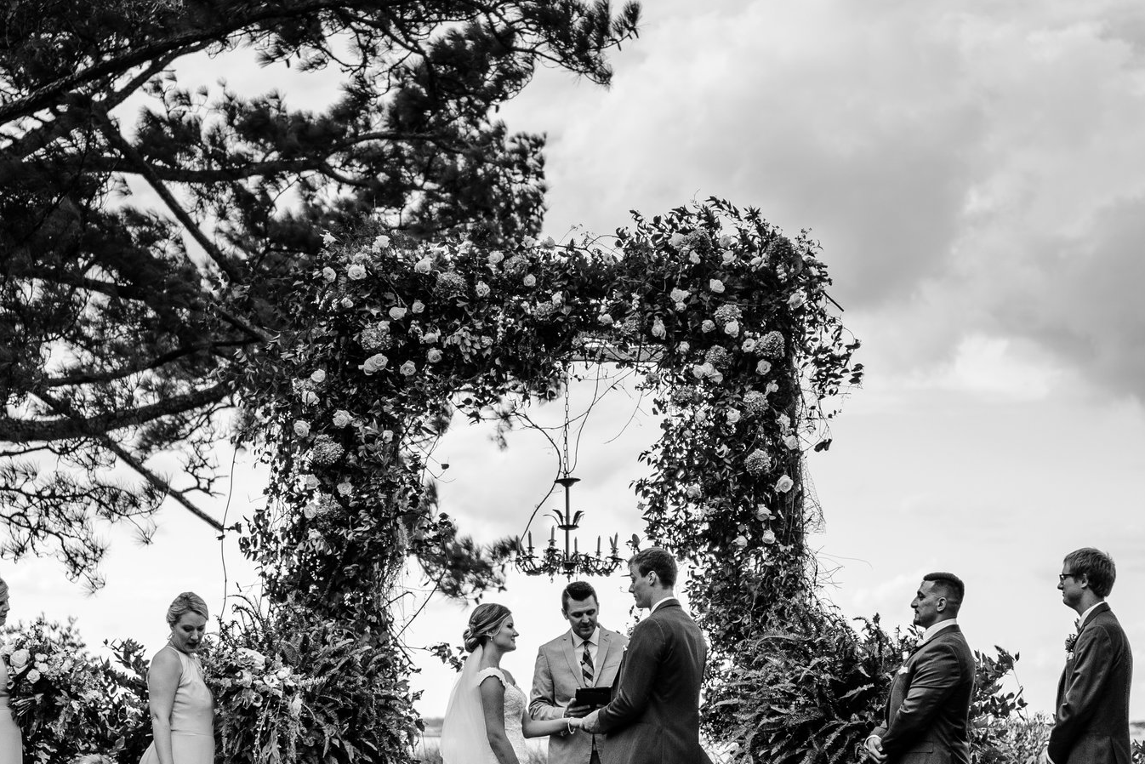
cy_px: 356
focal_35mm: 65
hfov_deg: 31.0
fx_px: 2068
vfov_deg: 20.9
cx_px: 561
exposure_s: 1/5000
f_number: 1.4
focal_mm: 35
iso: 100
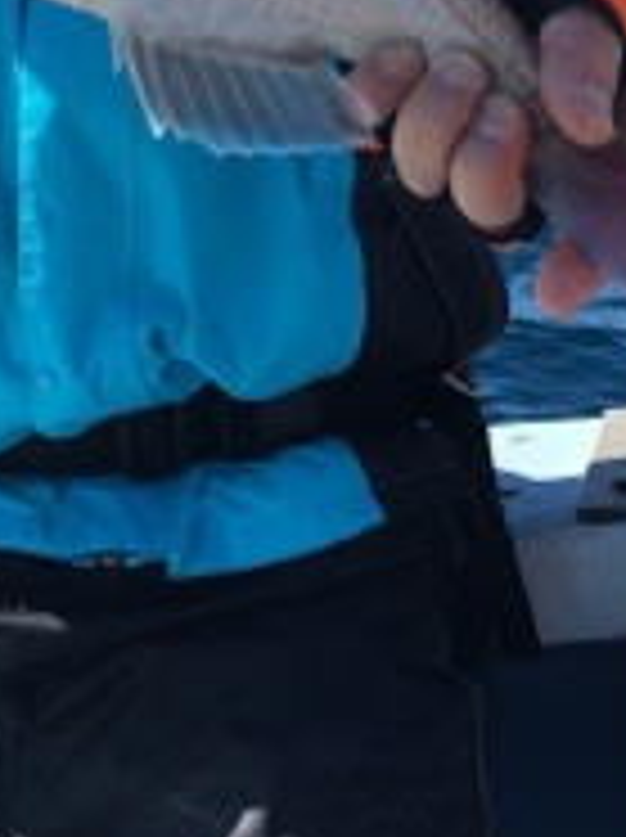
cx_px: 304
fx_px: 1885
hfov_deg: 18.9
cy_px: -243
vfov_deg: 22.5
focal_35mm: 78
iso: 25
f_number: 2.2
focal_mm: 4.15
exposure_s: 1/927
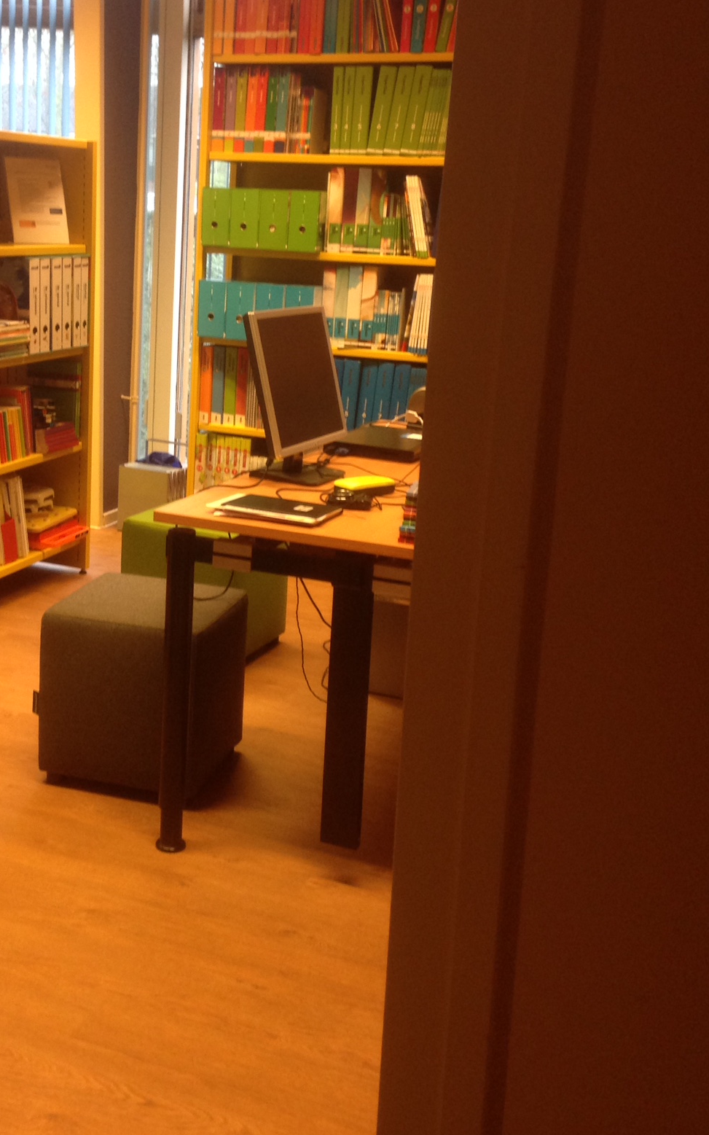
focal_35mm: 46
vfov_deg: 43.4
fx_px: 1422
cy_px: 477
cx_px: 219
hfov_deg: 27.8
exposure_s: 1/20
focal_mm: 4.12
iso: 100
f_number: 2.4
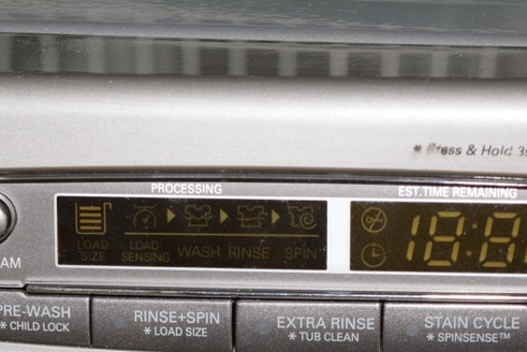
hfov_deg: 12.2
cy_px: 329
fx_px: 2461
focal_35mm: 168
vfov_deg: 8.2
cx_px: 211
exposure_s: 1/60
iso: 640
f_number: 5.6
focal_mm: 55
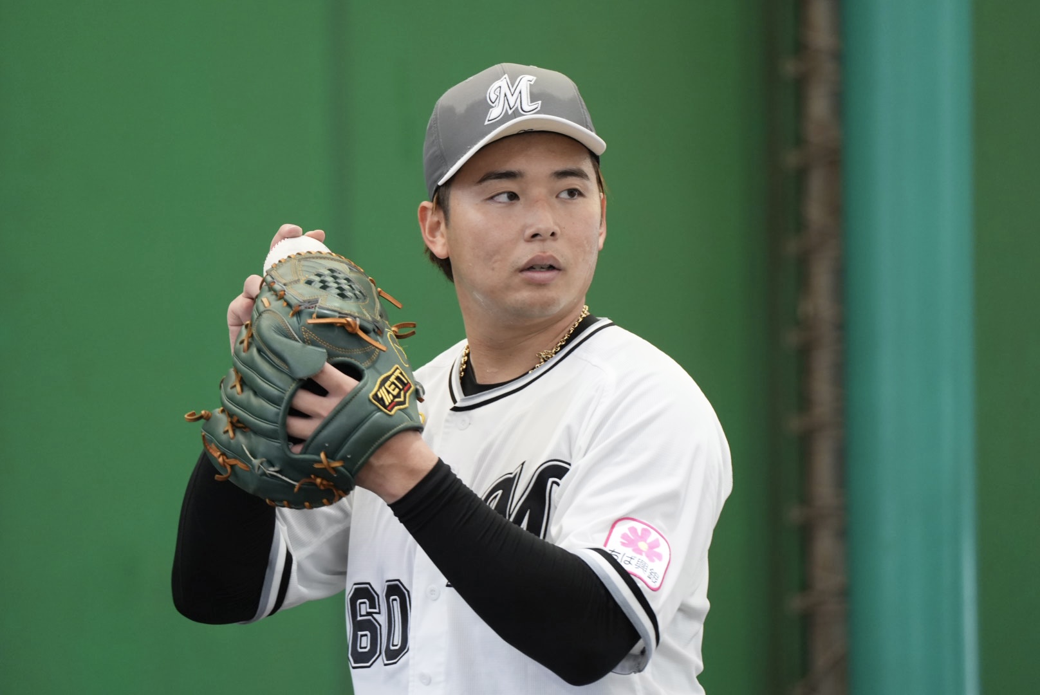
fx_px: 11563
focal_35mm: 400
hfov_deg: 5.1
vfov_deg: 3.4
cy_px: 348
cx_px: 520
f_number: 8
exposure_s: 1/200
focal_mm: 400
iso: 2000
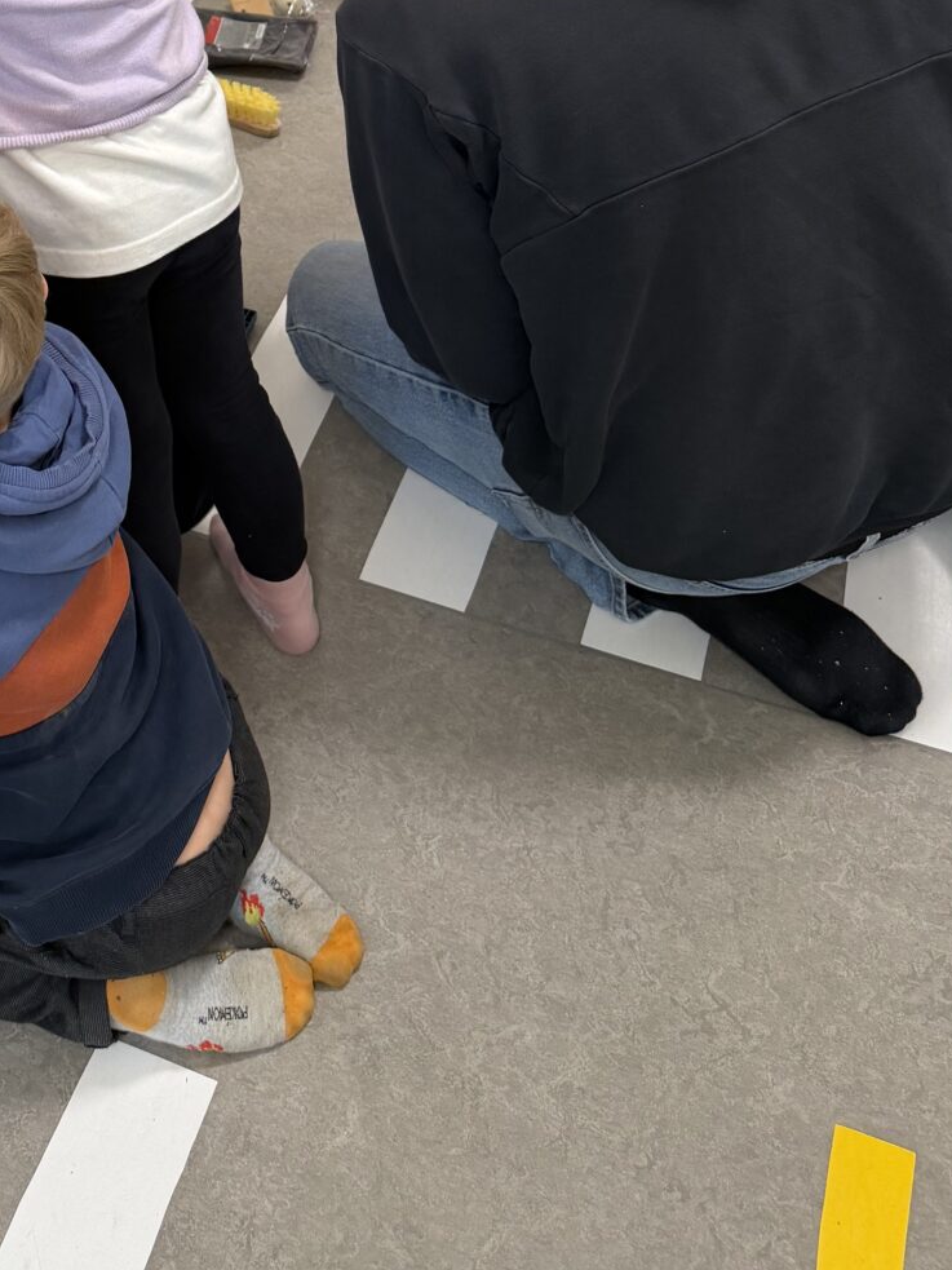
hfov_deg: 27.8
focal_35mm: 50
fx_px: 1834
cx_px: 61
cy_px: 31
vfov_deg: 35.0
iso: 160
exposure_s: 1/121
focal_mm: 6.76
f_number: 1.78
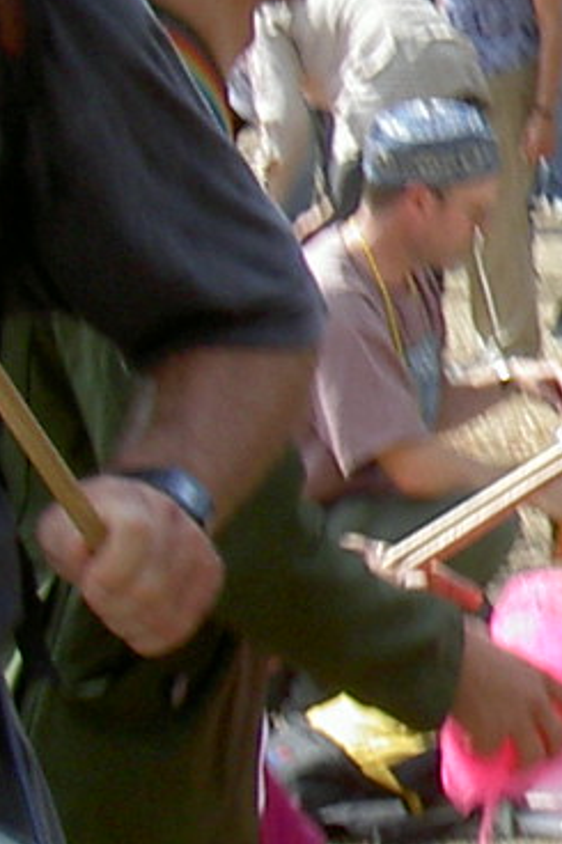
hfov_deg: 5.9
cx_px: 1262
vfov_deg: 9.1
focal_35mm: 226
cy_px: 367
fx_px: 5297
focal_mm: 8
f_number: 4.7
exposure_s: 1/213
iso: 100
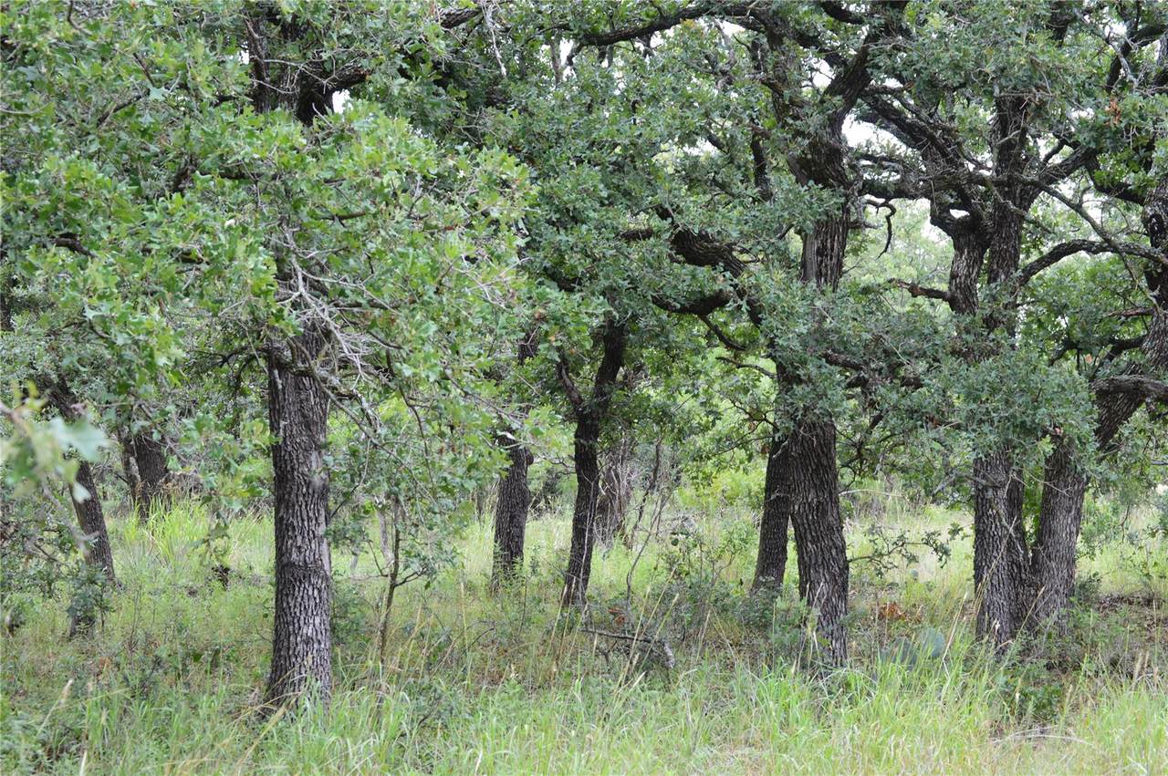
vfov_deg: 16.5
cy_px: 388
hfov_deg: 24.6
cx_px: 584
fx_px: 2674
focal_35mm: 82
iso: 400
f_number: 8
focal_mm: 55
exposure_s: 1/80
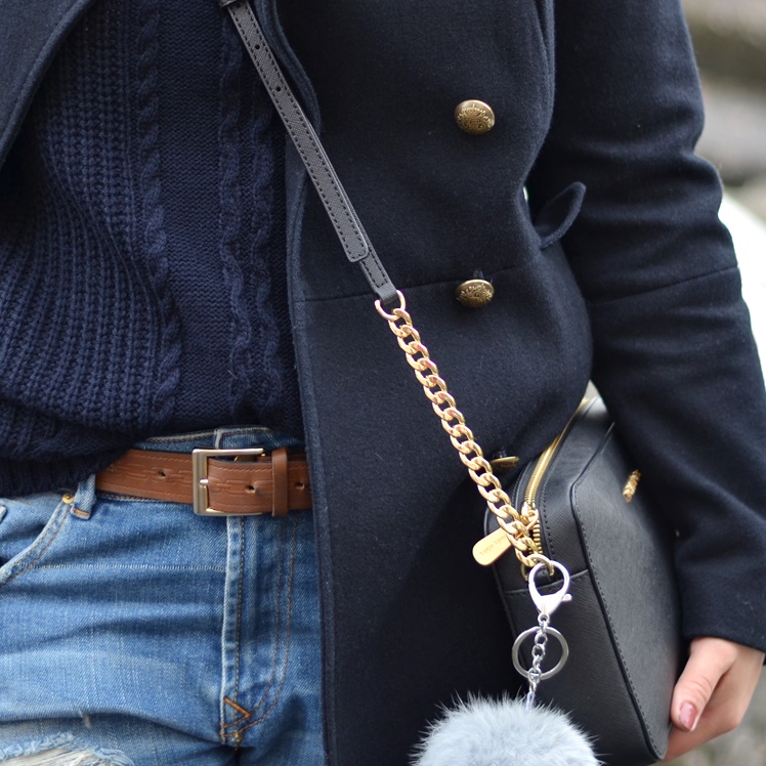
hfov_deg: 12.8
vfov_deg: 12.8
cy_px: 224
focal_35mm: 136
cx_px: 194
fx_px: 3405
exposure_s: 1/400
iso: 160
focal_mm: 50
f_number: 1.8
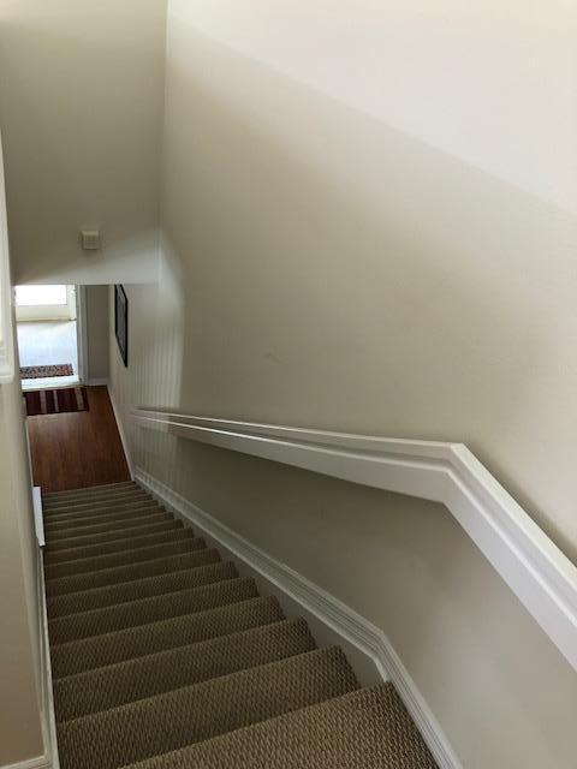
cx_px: 288
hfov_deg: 49.7
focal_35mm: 28
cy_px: 384
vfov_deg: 63.4
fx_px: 622
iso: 32
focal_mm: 3.99
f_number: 1.8
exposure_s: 1/24
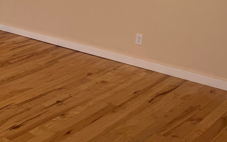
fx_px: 420
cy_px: 12
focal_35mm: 68
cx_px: -71
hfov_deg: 25.7
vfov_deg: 18.8
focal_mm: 6.76
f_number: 1.78
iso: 80
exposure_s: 1/607
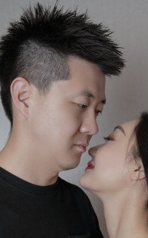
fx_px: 427
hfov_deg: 19.6
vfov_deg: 30.3
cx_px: 100
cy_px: 191
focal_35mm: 66
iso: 200
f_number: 5.6
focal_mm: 39
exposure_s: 1/80
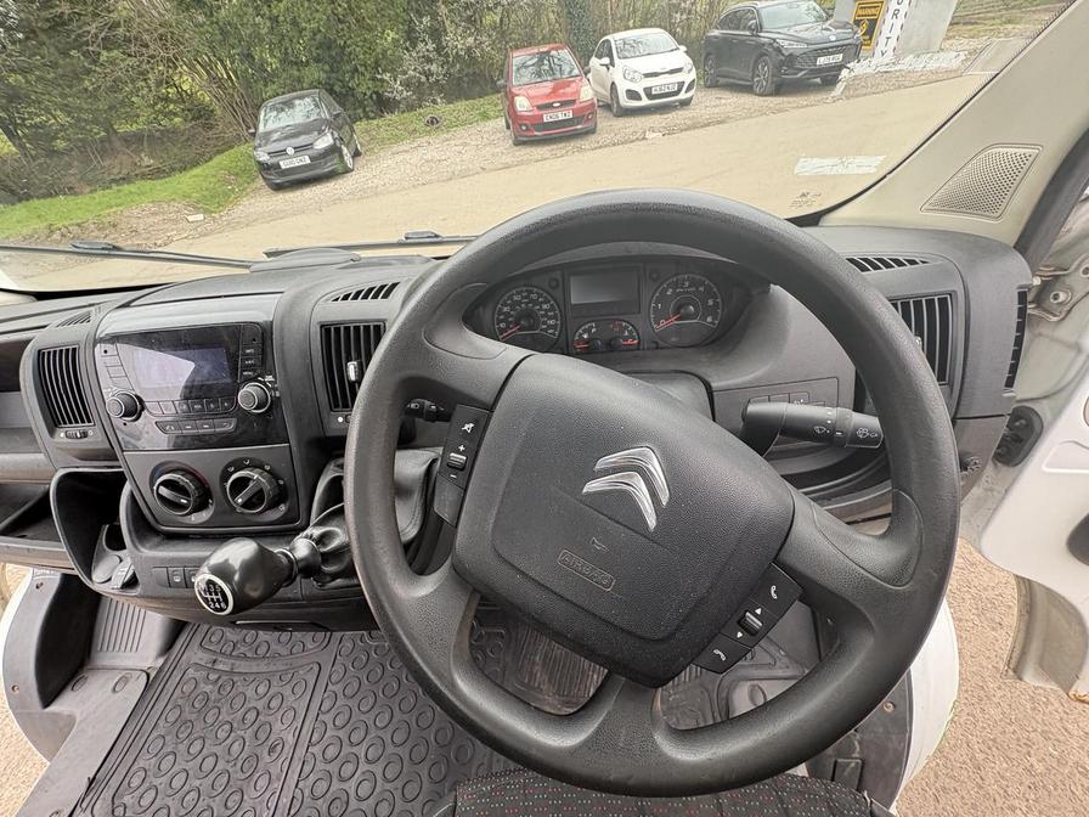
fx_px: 440
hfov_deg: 102.1
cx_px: 544
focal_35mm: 14
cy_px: 408
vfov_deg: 85.7
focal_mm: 2.22
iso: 100
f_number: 2.2
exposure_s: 1/99
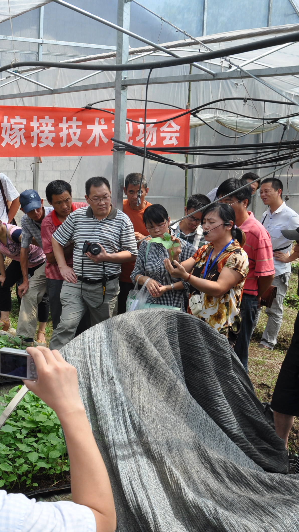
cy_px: 265
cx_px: -11
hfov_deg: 26.0
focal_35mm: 43
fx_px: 606
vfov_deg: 47.4
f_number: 8
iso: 200
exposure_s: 1/200
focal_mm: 18
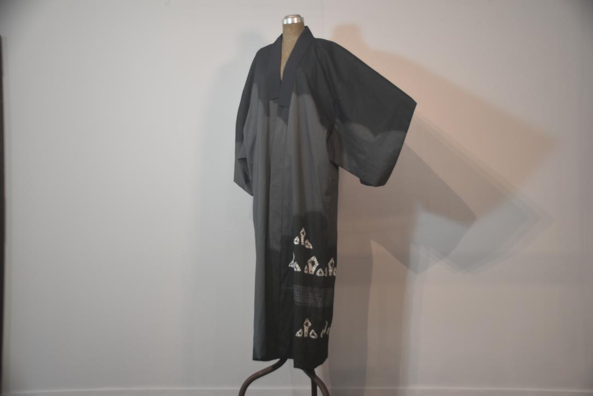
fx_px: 642
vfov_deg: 34.2
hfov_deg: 49.5
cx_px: 296
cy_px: 198
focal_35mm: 39
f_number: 4
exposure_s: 1/60
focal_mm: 26
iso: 400
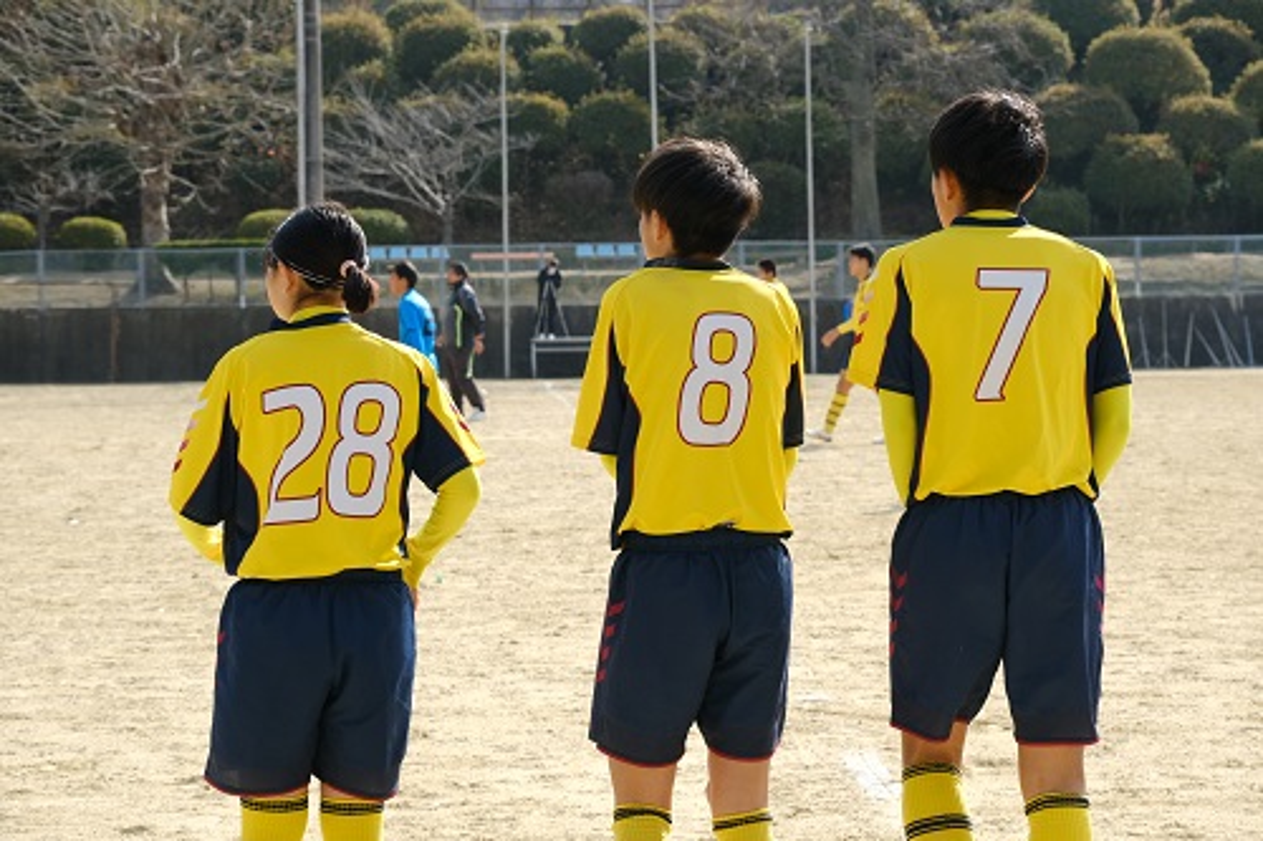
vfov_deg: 13.0
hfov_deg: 19.5
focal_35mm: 105
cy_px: 420
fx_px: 3682
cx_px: 632
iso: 800
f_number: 7.1
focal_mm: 70
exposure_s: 1/1000
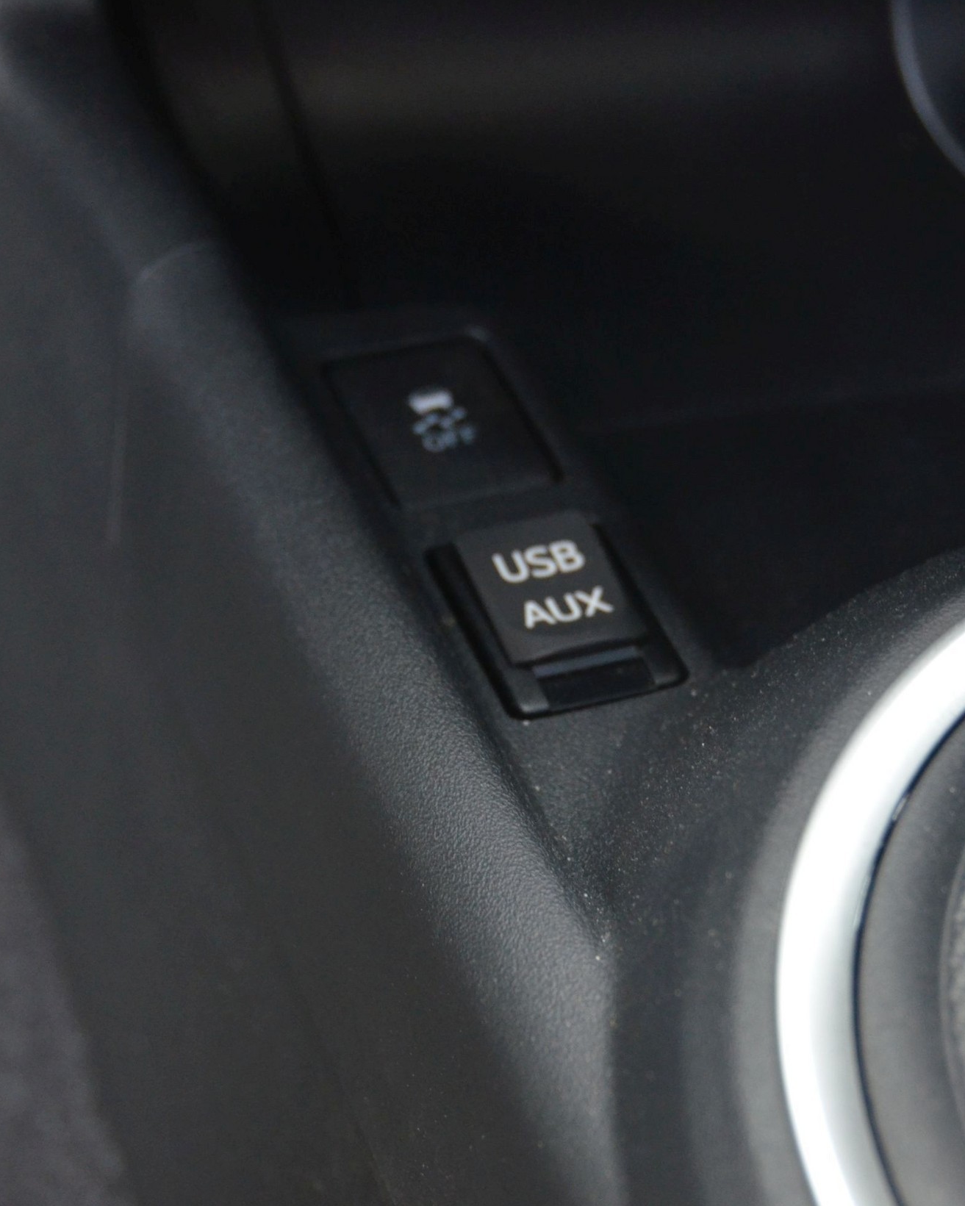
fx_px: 3820
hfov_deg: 14.4
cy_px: 604
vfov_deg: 17.9
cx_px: 434
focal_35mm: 107
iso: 1600
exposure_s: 1/125
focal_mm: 50
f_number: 4.8
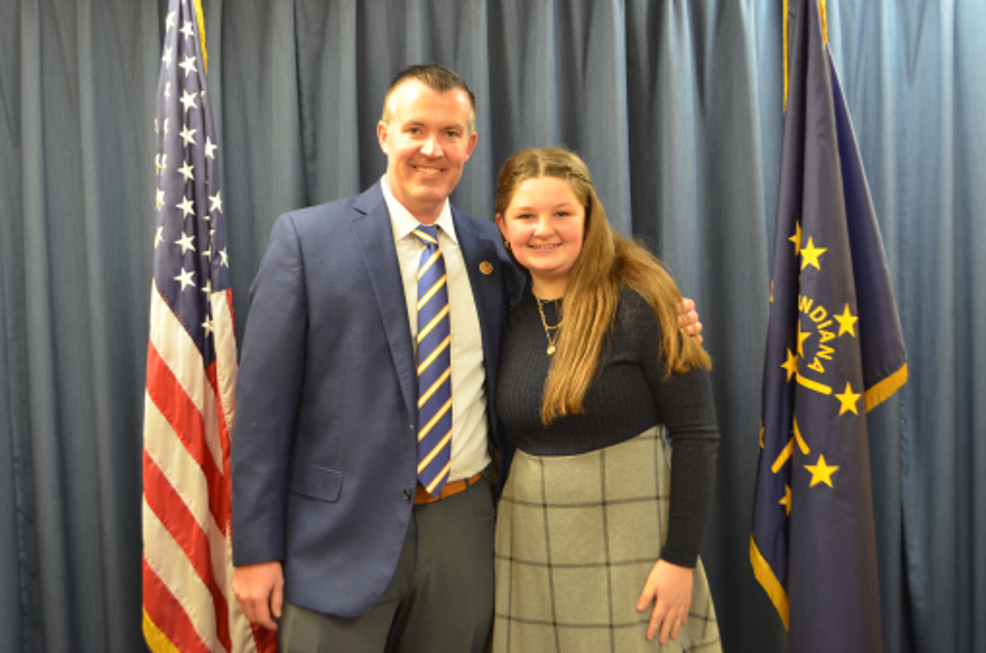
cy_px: 326
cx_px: 493
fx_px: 1066
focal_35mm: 39
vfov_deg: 34.1
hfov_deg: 49.6
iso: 800
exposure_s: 1/15
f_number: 4.2
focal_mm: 26
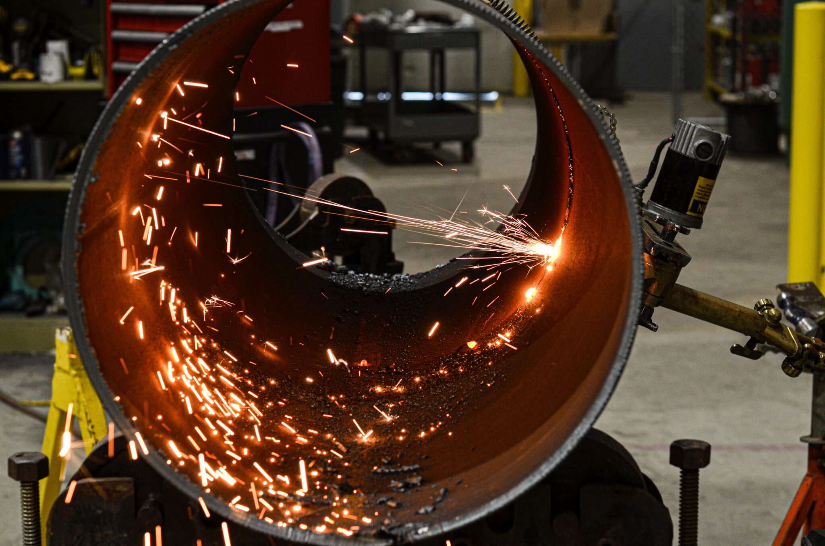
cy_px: 273
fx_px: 1715
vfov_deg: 18.1
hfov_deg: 27.0
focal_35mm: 75
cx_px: 412
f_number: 4.5
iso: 400
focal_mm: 50
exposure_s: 1/80
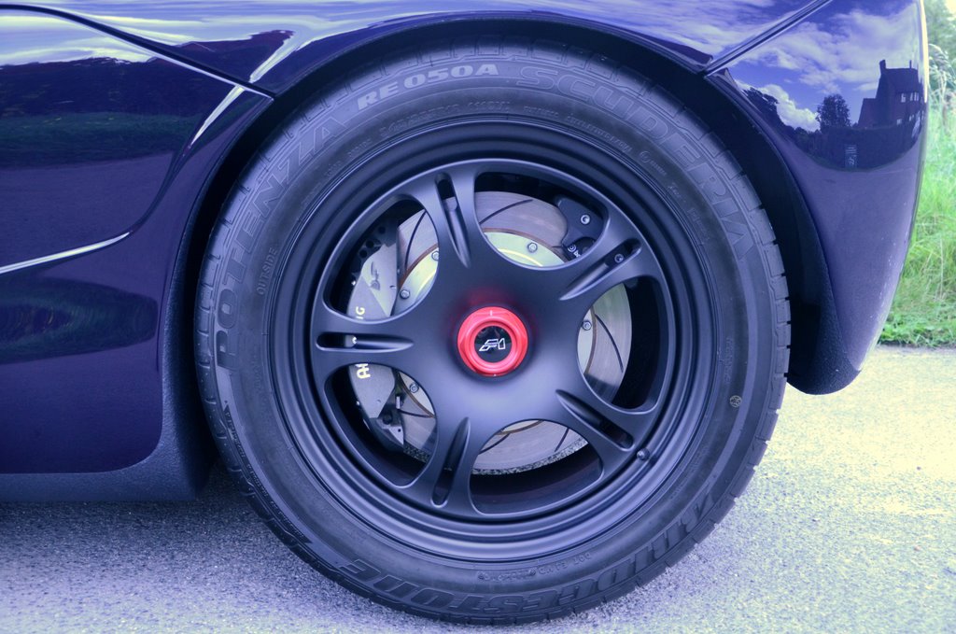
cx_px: 478
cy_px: 317
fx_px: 1113
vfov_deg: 31.8
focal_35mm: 42
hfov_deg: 46.5
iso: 1000
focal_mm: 28
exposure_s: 1/160
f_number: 4
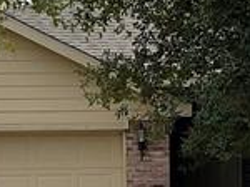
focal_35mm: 198
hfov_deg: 9.9
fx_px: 1428
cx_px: 272
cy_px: 204
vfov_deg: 7.4
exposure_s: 1/1250
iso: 16
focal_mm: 3
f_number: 1.8
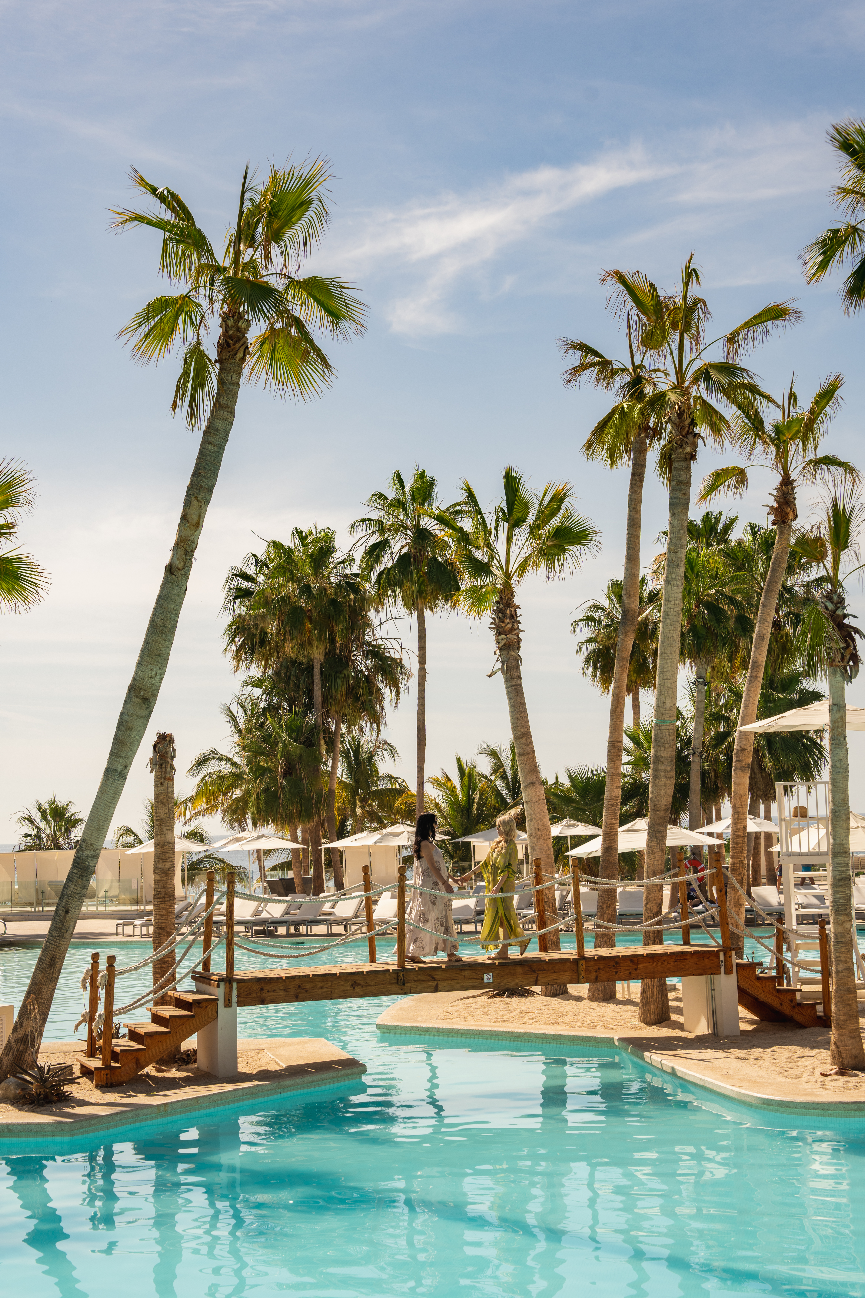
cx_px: 432
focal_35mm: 53
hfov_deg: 25.5
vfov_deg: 37.5
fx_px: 1910
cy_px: 649
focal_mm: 53
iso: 100
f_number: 7.1
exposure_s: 1/400
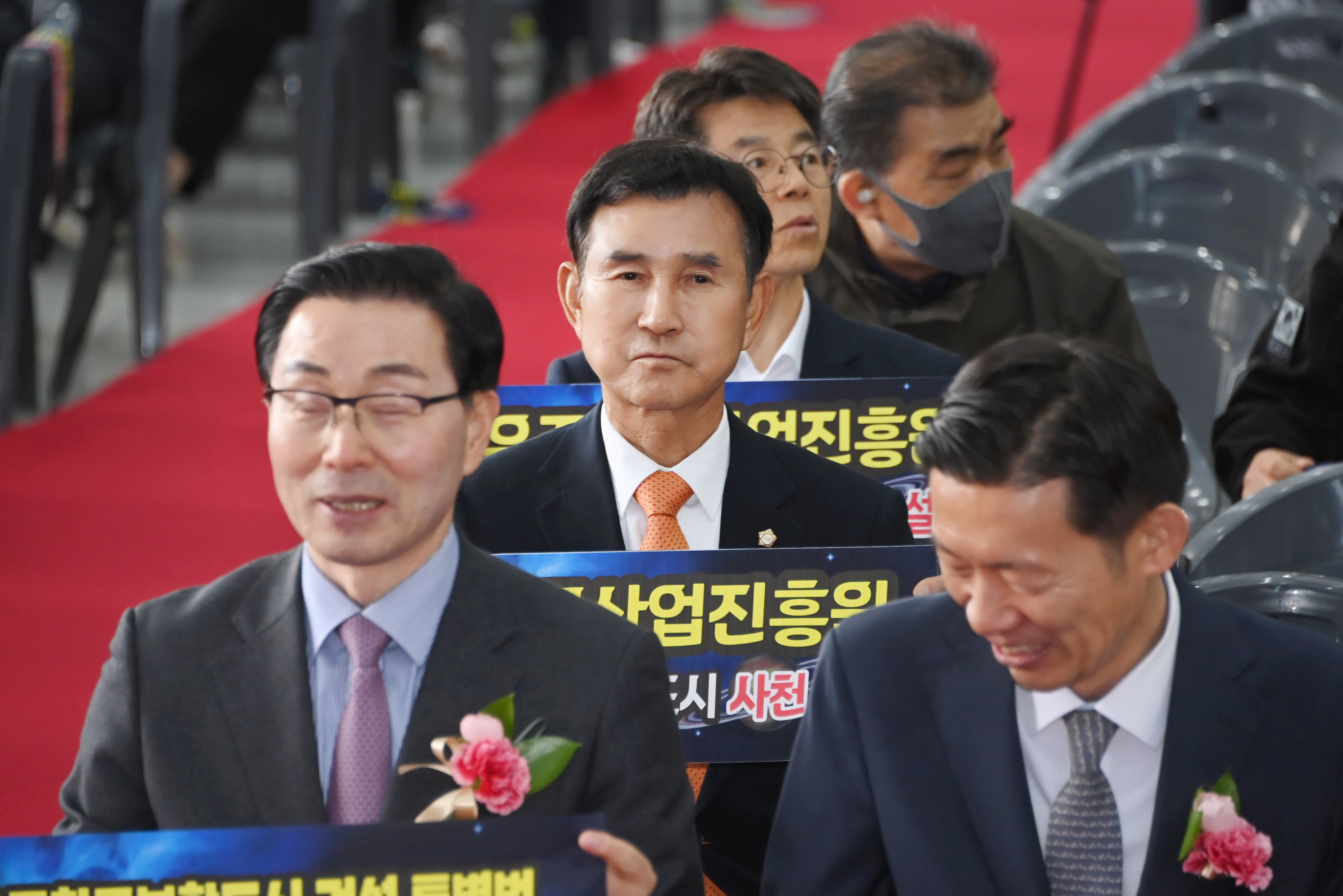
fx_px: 11191
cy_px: 448
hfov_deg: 6.9
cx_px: 672
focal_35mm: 300
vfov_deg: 4.6
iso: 2500
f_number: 6.3
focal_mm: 300
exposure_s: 1/250
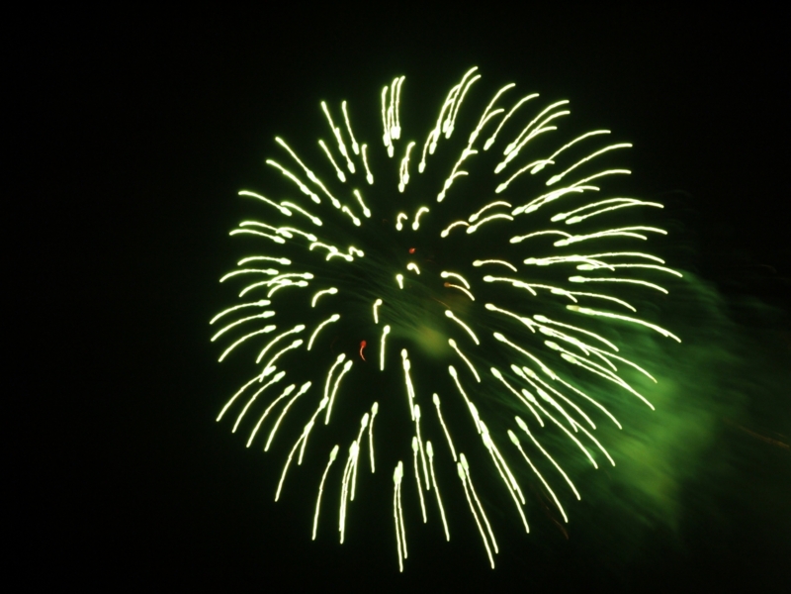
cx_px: 396
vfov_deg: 16.4
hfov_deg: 21.8
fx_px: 2057
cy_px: 297
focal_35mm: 90
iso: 400
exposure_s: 1/1.3
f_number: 8
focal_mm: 45
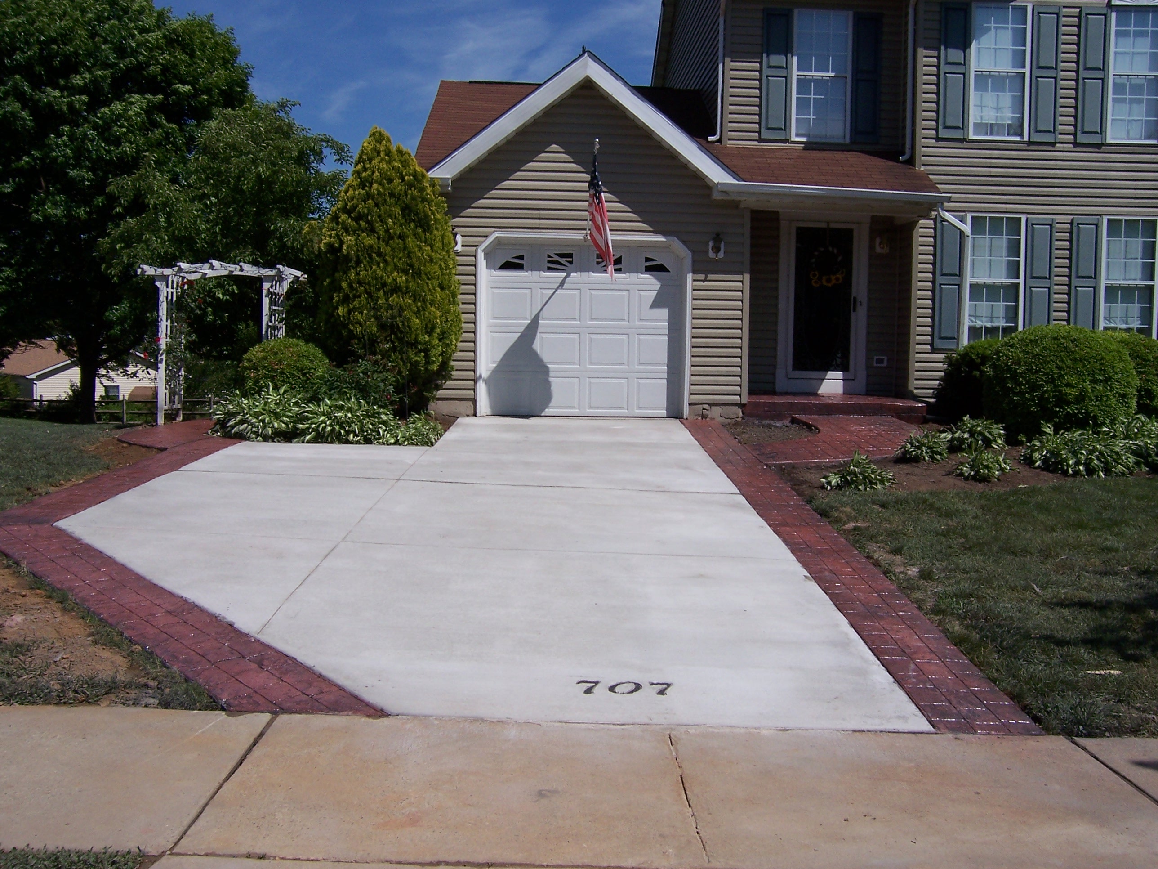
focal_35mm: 33
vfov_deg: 42.9
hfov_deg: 55.4
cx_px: 579
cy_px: 434
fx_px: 1104
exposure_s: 1/1000
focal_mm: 5.5
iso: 80
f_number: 5.6
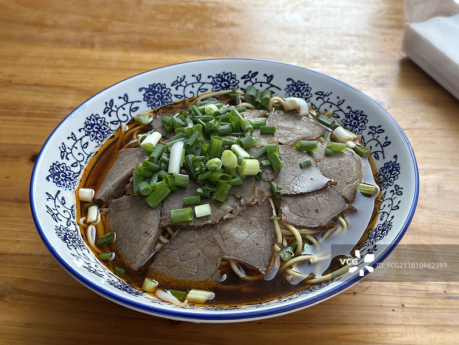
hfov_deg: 39.7
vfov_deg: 30.3
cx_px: 230
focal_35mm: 48
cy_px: 172
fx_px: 636
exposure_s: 1/773
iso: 64
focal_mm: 6.86
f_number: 1.78
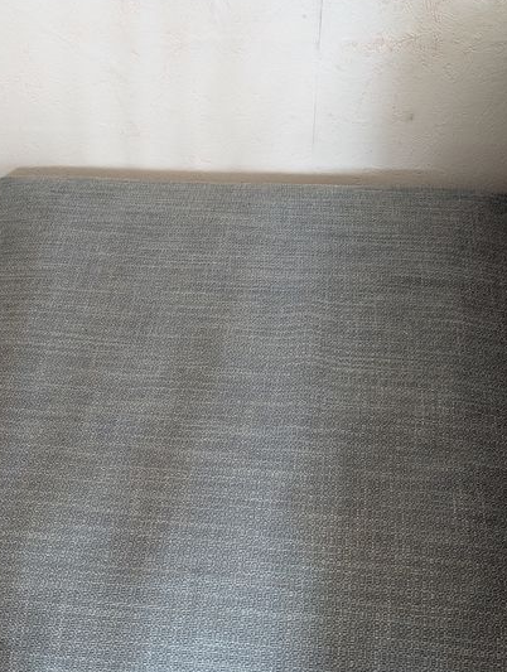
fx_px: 876
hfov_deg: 32.1
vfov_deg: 41.9
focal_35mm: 45
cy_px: 371
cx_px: 181
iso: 527
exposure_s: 1/38.5
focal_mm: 6.9
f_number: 1.68
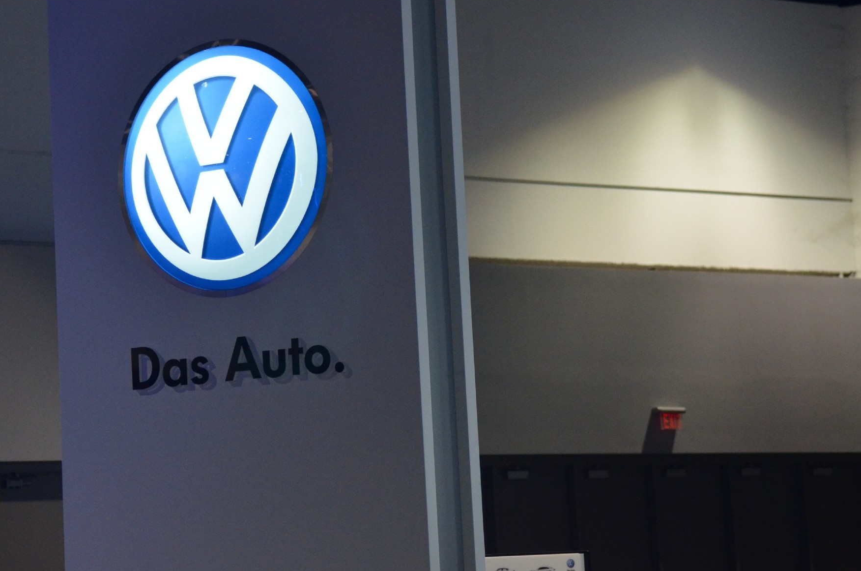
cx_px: 268
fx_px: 2810
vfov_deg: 11.6
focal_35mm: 118
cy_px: 219
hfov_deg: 17.4
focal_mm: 55
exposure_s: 1/125
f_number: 2.8
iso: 1600
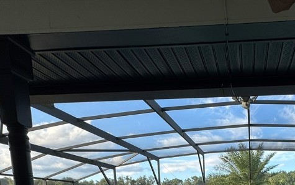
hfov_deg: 55.2
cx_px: 238
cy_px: 235
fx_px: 257
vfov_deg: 31.4
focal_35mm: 32
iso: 40
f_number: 2.2
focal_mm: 2.22
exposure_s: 1/371
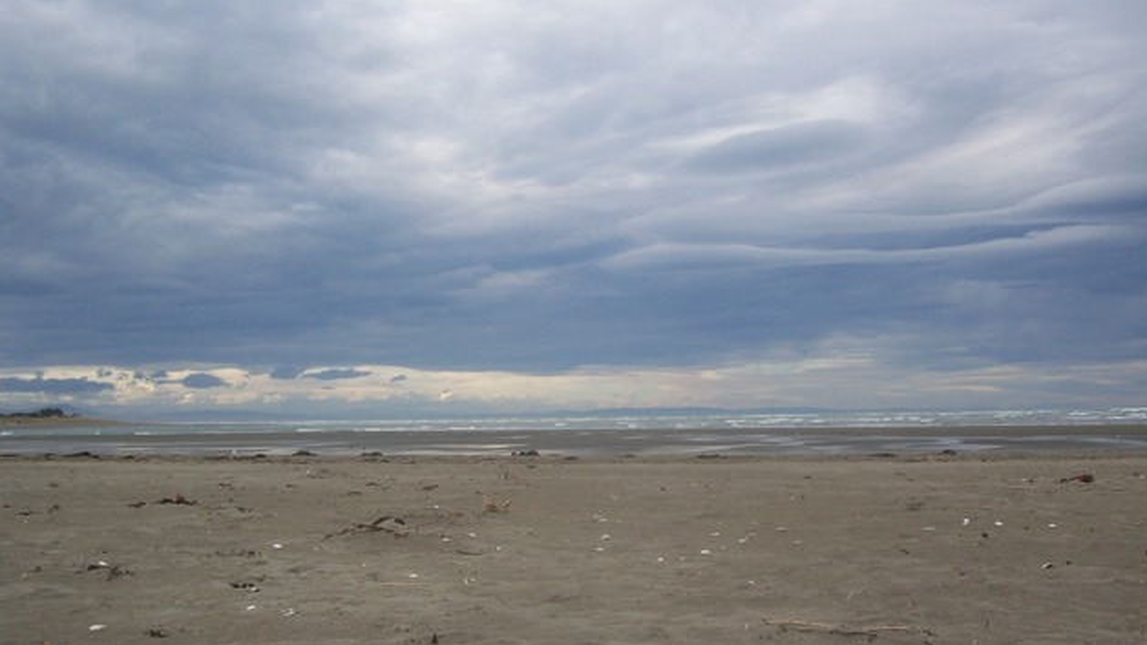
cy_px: 347
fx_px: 1216
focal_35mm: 40
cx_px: 570
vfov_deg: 29.7
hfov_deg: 50.5
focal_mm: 6
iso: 80
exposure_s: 1/261
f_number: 4.8
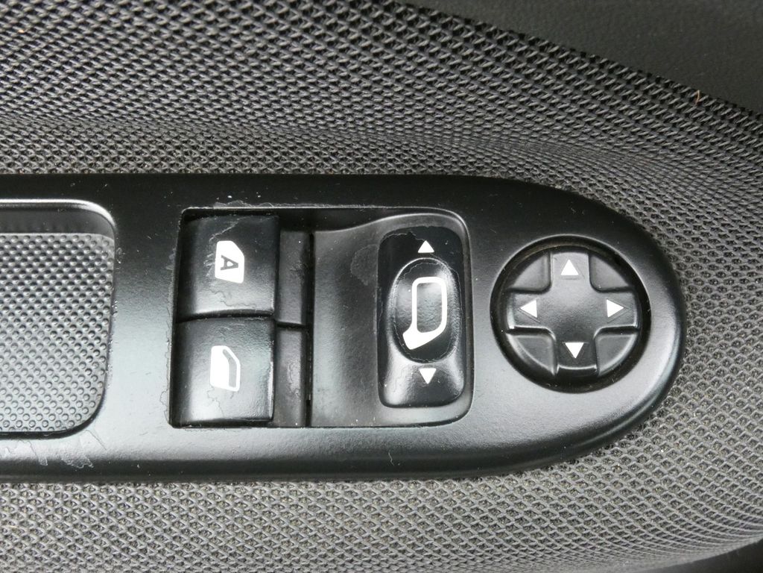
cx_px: 382
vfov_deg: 35.1
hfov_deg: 45.8
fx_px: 904
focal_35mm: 41
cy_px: 286
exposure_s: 1/80
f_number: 5.6
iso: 1000
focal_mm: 7.3
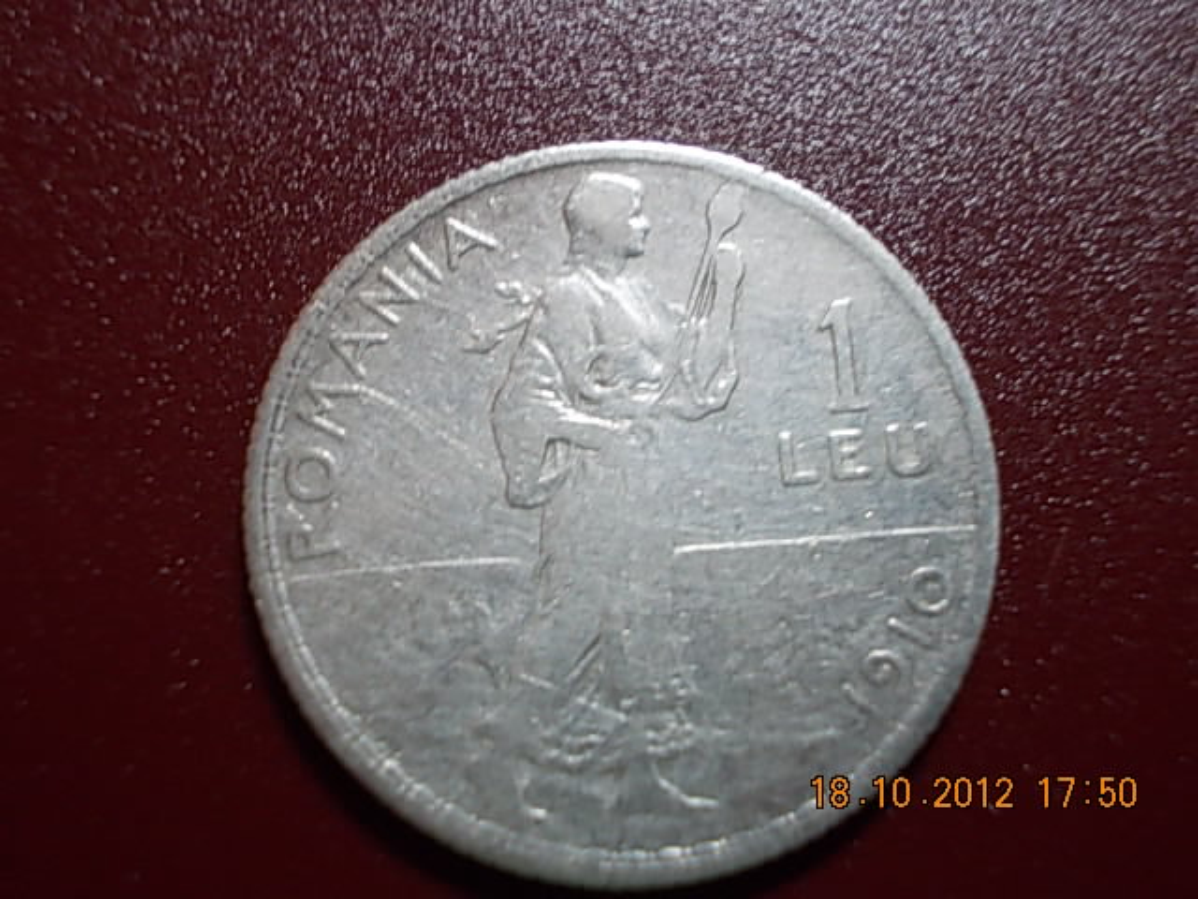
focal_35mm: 43
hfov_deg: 43.9
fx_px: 1488
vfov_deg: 33.6
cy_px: 450
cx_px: 599
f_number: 3.3
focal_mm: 6.1
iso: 200
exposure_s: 1/15
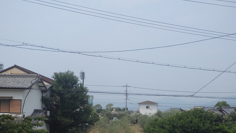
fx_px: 244
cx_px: 127
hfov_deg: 51.6
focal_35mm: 39
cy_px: 91
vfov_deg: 30.2
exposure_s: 1/200
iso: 125
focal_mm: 5
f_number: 11
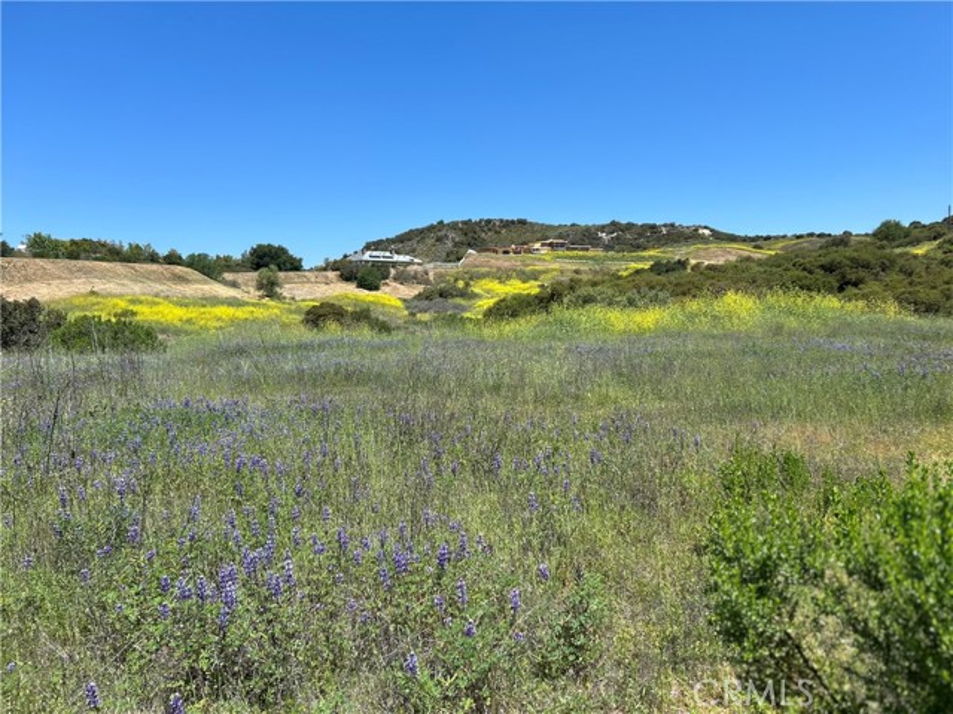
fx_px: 716
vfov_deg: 53.1
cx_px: 476
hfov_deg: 67.3
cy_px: 357
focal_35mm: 26
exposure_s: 1/3356
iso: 50
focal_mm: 5.7
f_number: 1.5
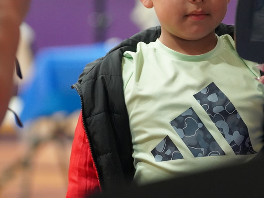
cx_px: 180
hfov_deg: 6.4
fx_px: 2357
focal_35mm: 309
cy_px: 44
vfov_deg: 4.8
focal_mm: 167
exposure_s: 1/200
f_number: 4
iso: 8000
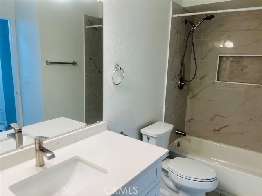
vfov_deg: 53.1
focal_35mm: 26
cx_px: 131
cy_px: 98
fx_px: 197
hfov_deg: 67.3
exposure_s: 1/120
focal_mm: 5.7
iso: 80
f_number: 1.5
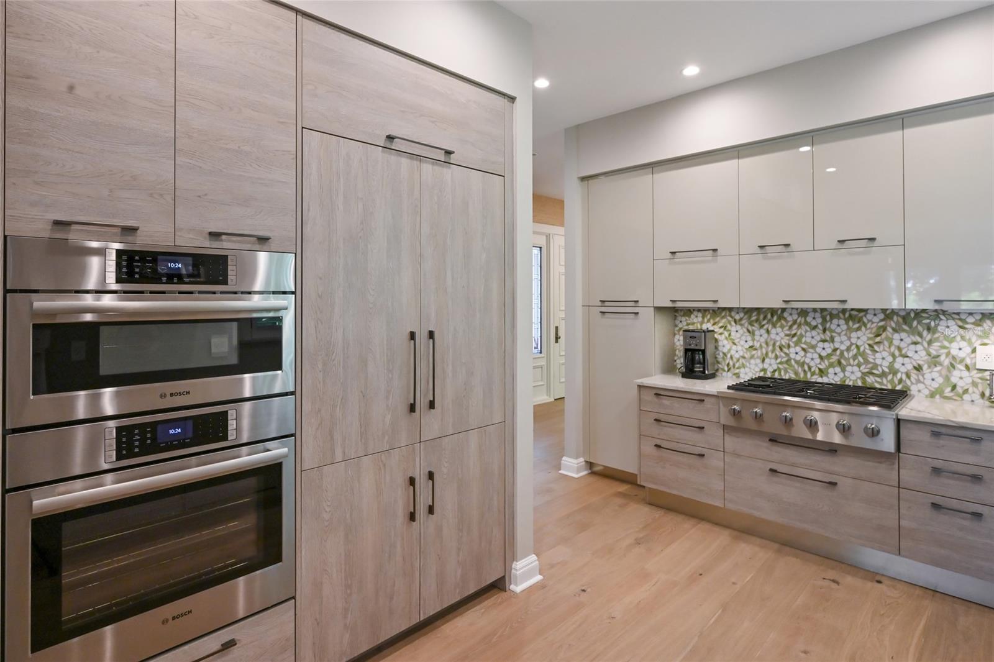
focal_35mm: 18
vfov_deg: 67.4
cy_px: 331
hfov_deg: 90.0
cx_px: 497
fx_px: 497
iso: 3200
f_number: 8
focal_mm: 18
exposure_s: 1/200
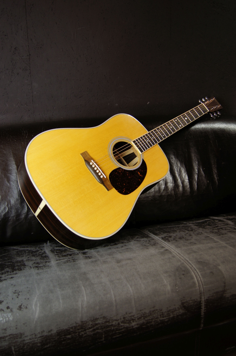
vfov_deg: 53.2
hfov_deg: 36.8
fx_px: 355
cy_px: 178
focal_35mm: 36
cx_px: 118
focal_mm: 24
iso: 100
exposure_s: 1/8
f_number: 4
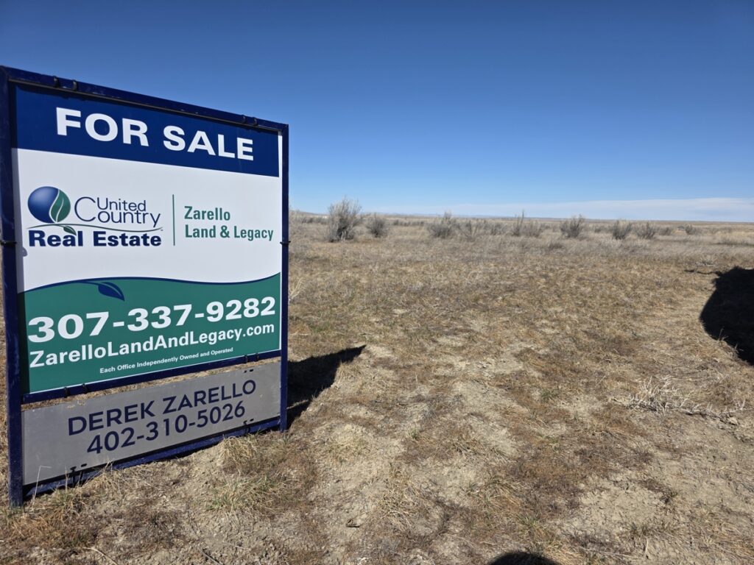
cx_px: 377
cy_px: 282
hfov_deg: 73.9
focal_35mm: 23
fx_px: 501
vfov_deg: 58.9
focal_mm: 6.3
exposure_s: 1/7944
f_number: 1.7
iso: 64
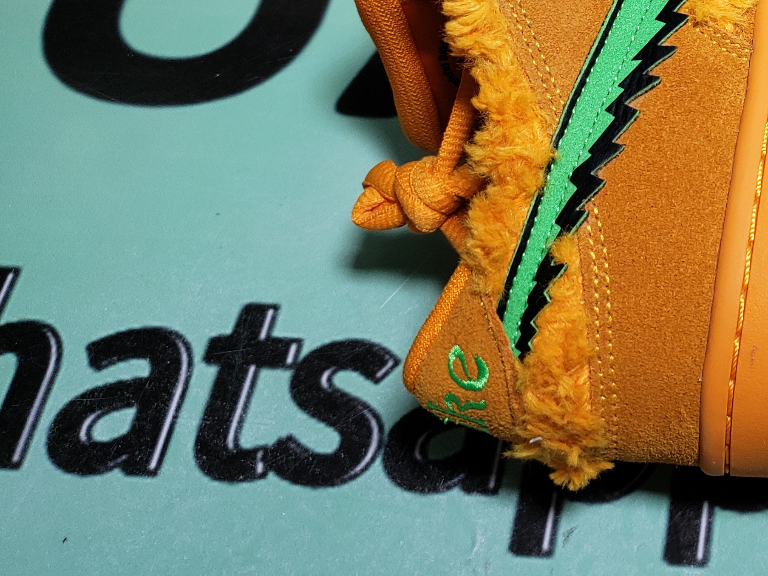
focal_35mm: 58
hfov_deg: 29.8
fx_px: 1287
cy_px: 16
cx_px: 849
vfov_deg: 24.2
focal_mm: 4.3
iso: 50
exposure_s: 1/297
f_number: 1.5
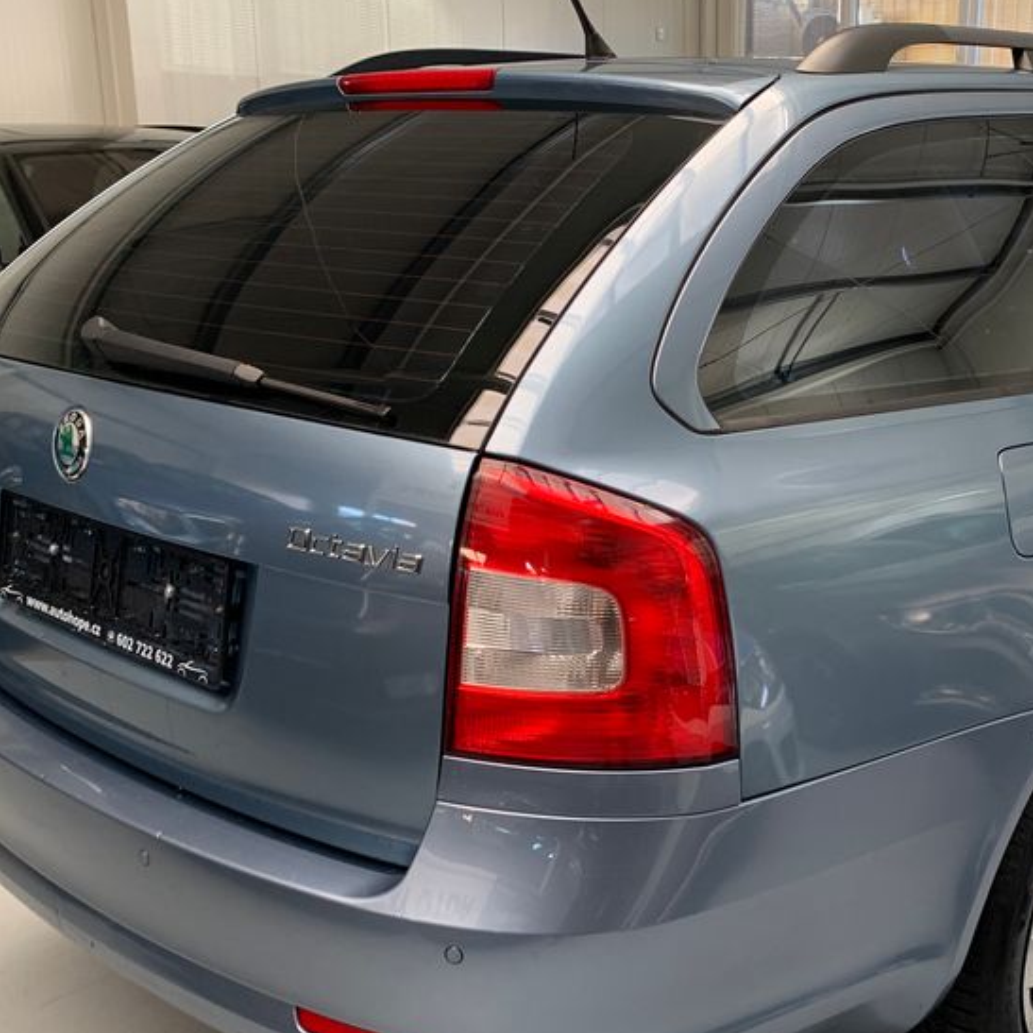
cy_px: 593
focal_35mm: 43
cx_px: 723
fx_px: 1452
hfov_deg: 38.5
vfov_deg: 39.1
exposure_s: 1/68
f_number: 1.8
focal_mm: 4.25
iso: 100
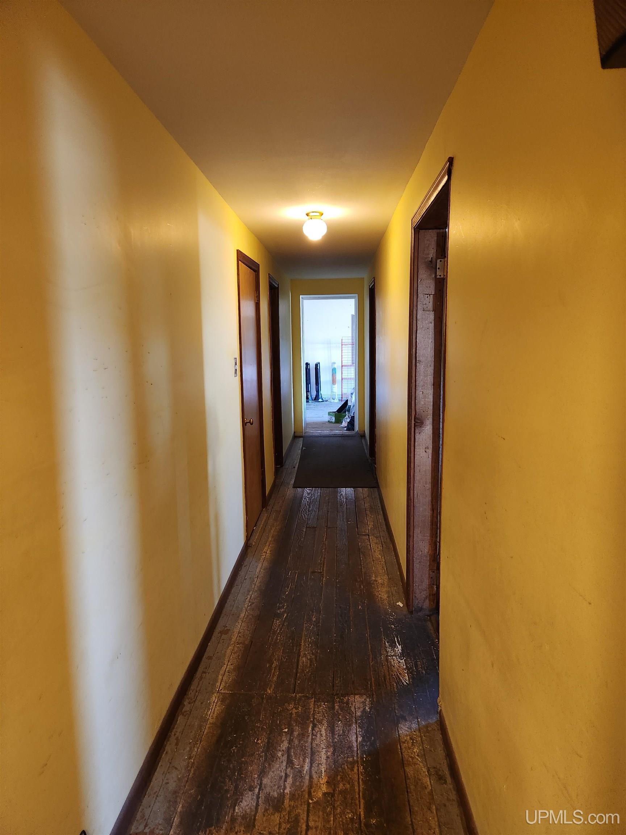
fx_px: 555
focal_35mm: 23
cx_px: 313
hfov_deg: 58.9
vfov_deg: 73.9
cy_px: 418
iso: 500
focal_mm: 5.4
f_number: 1.8
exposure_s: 1/40
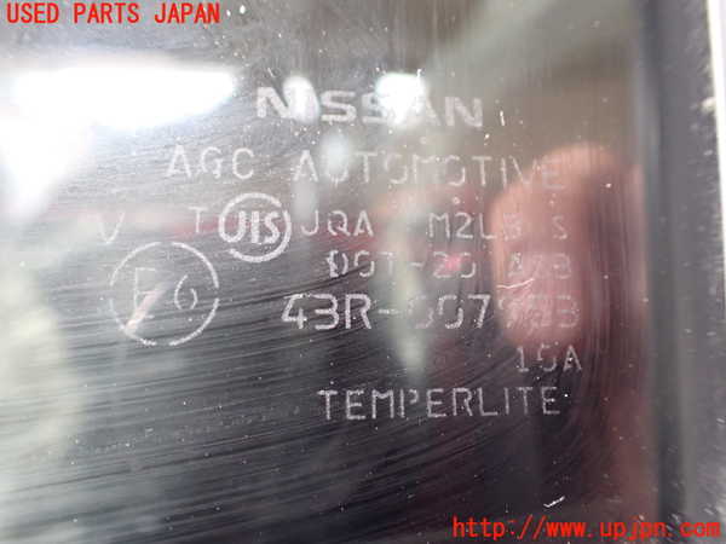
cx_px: 363
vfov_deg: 46.8
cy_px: 272
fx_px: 629
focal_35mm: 30
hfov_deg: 60.0
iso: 800
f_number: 2.3
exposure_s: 1/60
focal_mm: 5.4
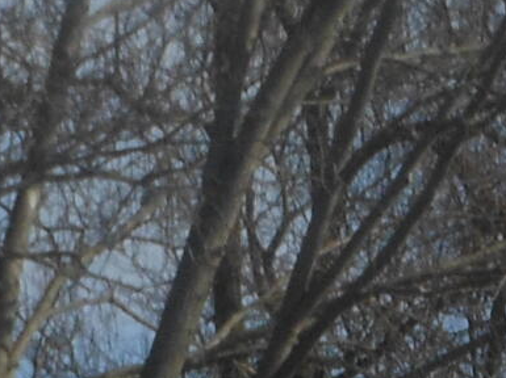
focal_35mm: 351
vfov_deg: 4.1
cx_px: -672
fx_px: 5126
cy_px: 1135
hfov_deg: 5.5
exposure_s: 1/640
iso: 80
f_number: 4.6
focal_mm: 8.1
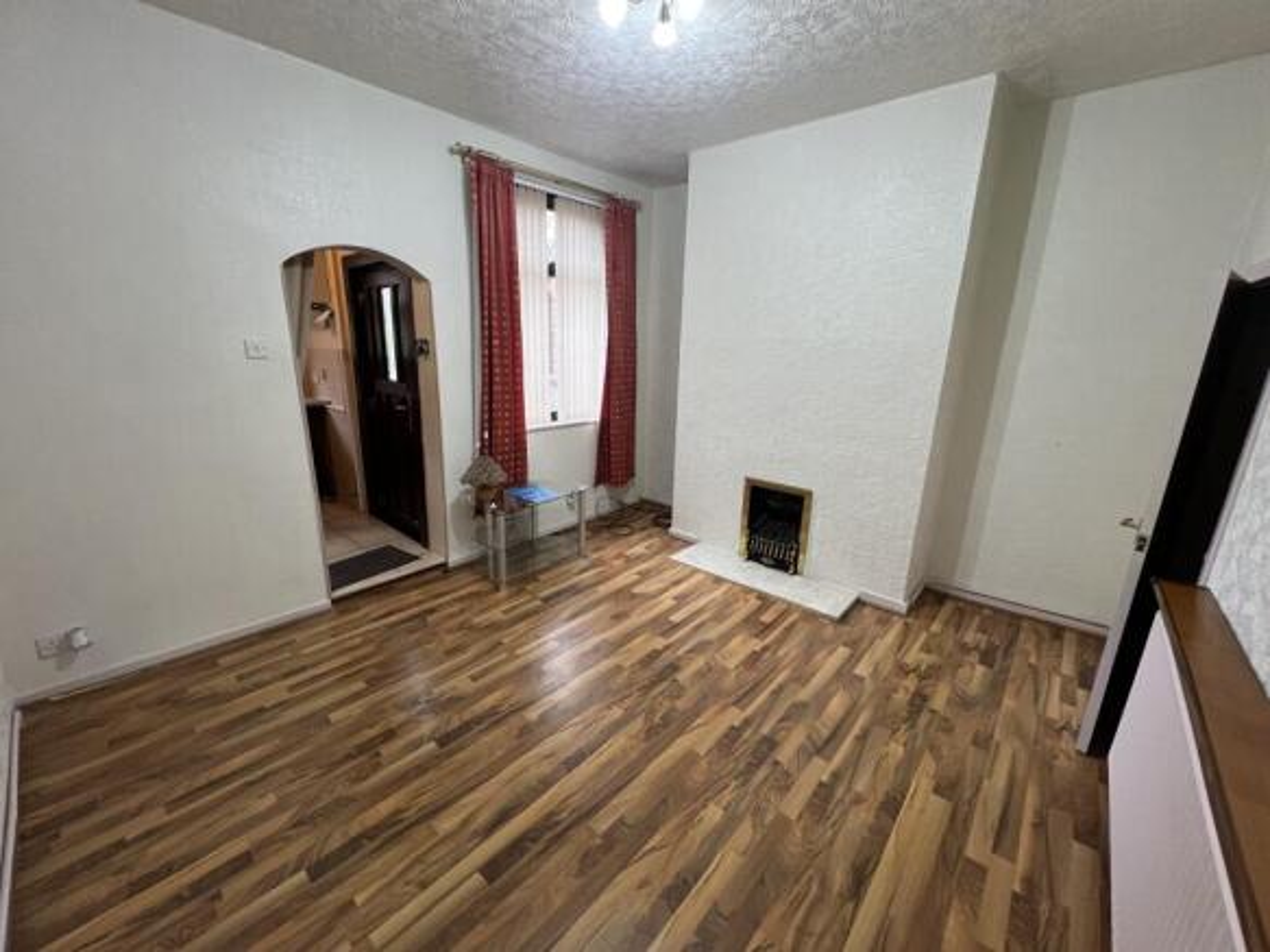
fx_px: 477
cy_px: 476
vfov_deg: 89.9
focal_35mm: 13
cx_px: 635
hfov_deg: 106.2
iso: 200
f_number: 1.8
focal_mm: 1.57
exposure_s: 1/50
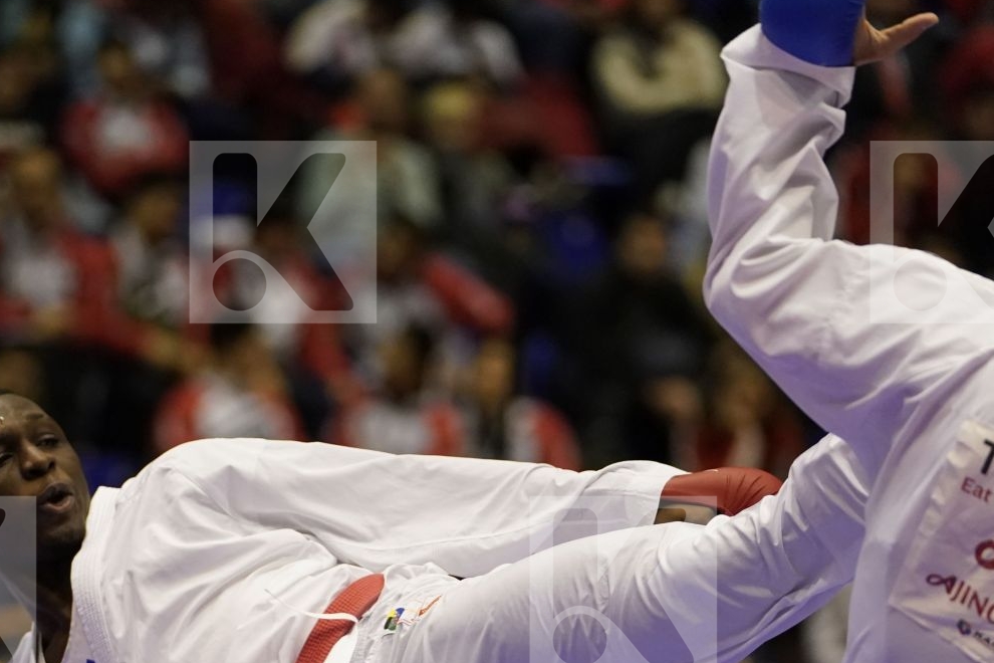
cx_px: 283
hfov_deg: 6.9
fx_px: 8283
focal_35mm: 300
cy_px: 588
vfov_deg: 4.6
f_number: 2.8
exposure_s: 1/1000
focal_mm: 165
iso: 3200
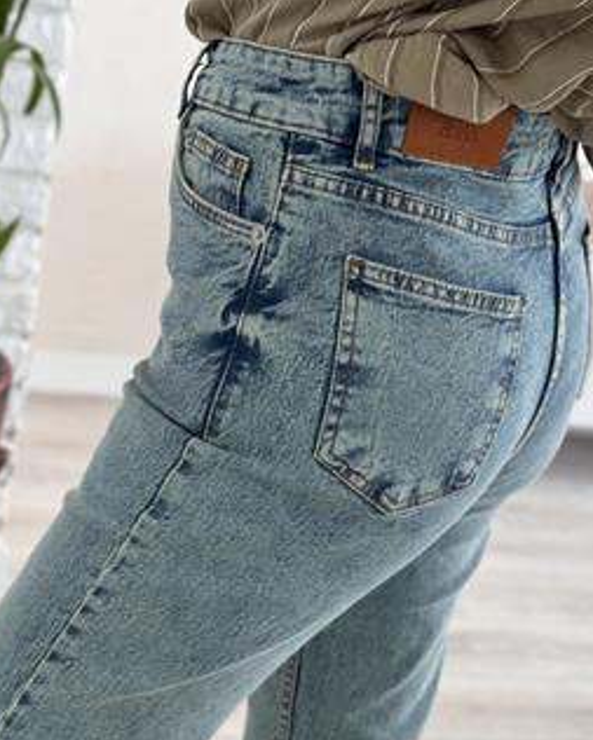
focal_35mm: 77
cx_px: 281
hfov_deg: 19.9
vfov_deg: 24.7
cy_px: 419
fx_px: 1688
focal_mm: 6.76
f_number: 1.78
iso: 80
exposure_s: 1/168
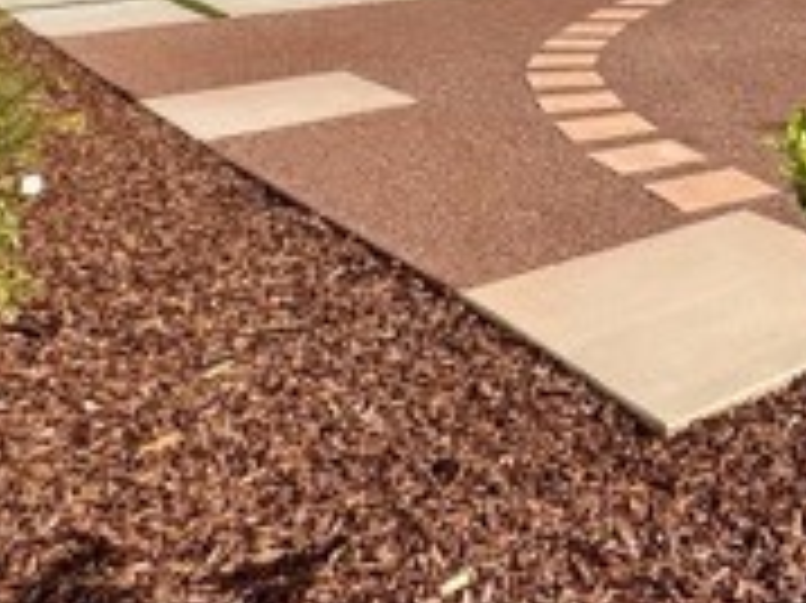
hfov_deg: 33.6
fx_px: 1163
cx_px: 874
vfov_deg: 24.8
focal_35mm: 50
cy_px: -207
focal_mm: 2.22
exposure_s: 1/2028
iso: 50
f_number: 2.2
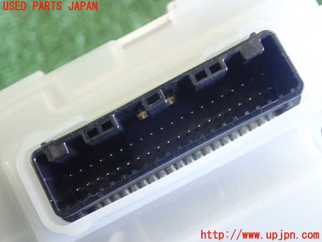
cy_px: 121
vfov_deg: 29.7
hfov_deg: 38.9
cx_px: 161
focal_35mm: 49
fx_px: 456
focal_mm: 8.99
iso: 1000
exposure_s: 1/50
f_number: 3.2
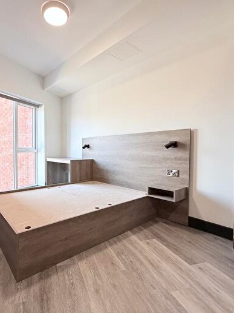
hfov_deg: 67.2
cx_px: 82
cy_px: 156
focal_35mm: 19
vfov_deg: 84.7
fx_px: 171
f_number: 2.2
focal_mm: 2.22
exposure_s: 1/99
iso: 80
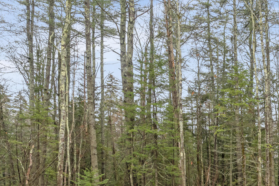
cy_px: 196
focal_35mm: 48
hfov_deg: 32.8
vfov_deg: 26.3
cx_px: 345
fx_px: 372
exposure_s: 1/200
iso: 800
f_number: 6.7
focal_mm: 16
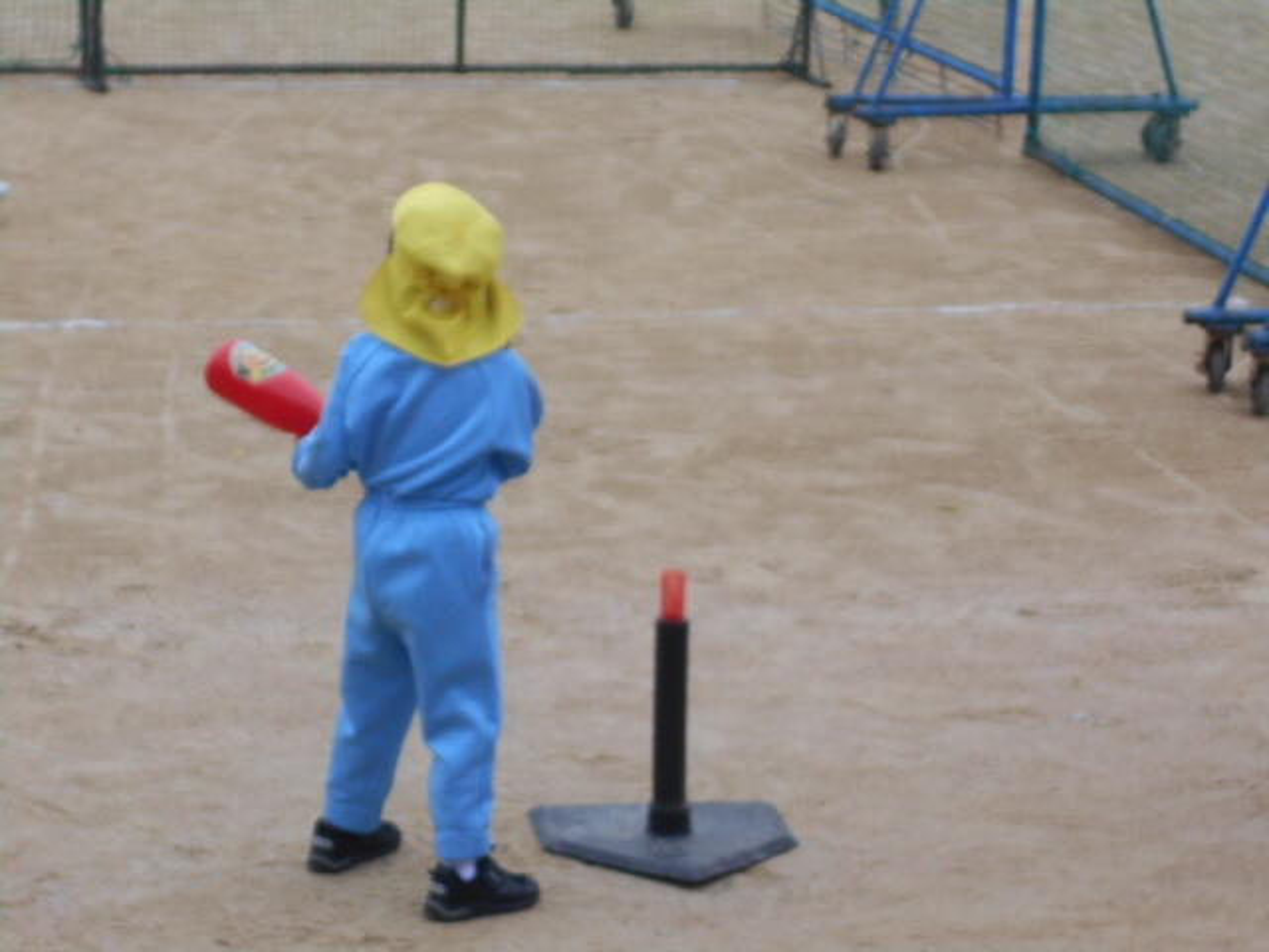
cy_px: 476
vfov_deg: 13.1
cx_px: 634
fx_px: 4143
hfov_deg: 17.4
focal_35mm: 113
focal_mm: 20.1
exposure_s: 1/250
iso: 160
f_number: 6
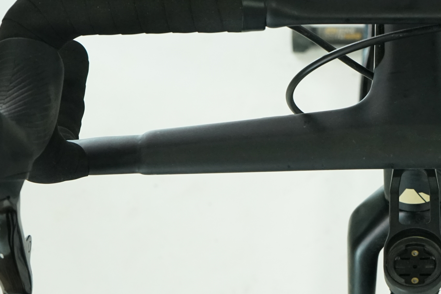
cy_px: 239
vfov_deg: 13.9
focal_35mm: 98
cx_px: 415
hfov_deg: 20.3
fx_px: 1200
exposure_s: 1/200
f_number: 7.1
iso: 2500
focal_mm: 44
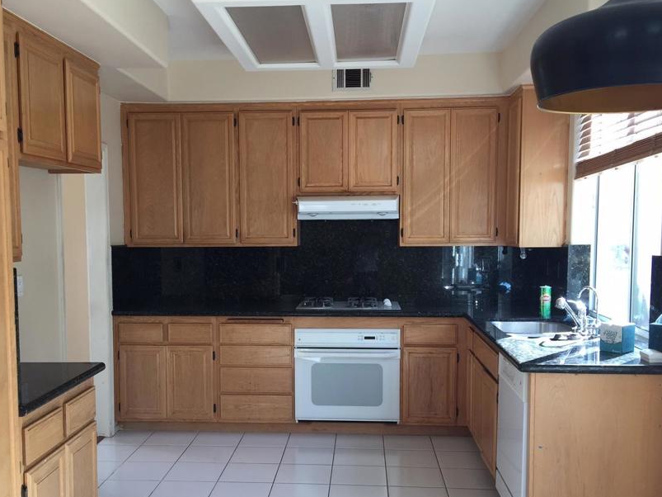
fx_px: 707
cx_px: 318
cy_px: 298
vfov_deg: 38.5
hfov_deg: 50.1
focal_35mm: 37
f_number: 2.2
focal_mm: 4.15
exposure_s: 1/60
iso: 32
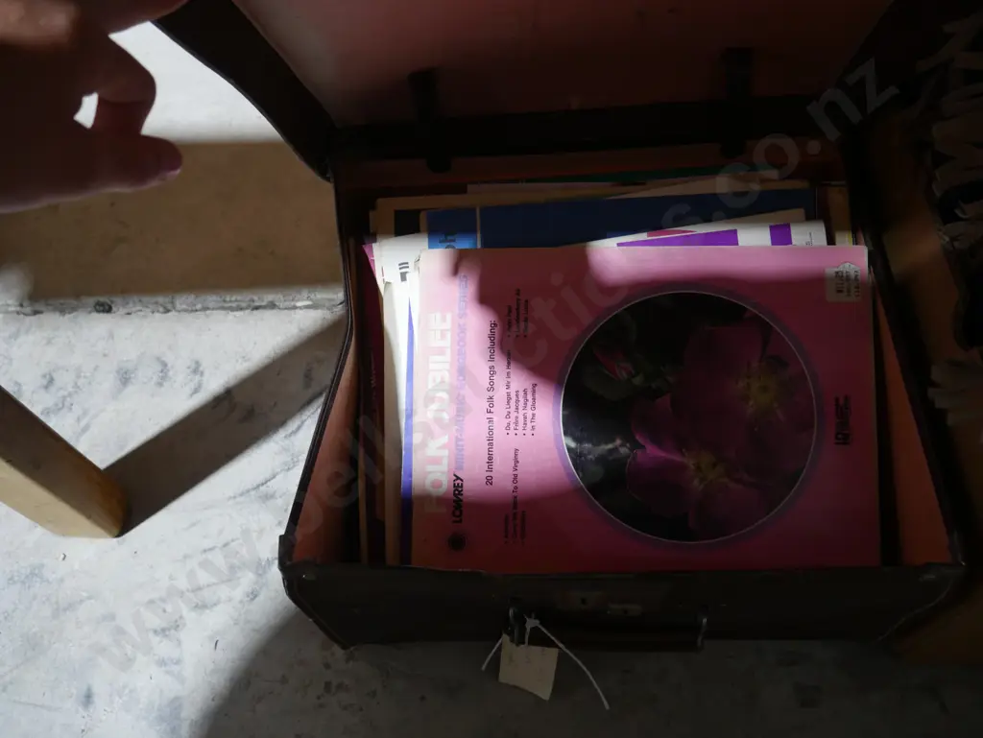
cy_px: 369
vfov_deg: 49.8
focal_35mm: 28
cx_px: 492
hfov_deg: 63.4
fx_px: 795
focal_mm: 14
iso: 1000
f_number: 4
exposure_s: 1/60
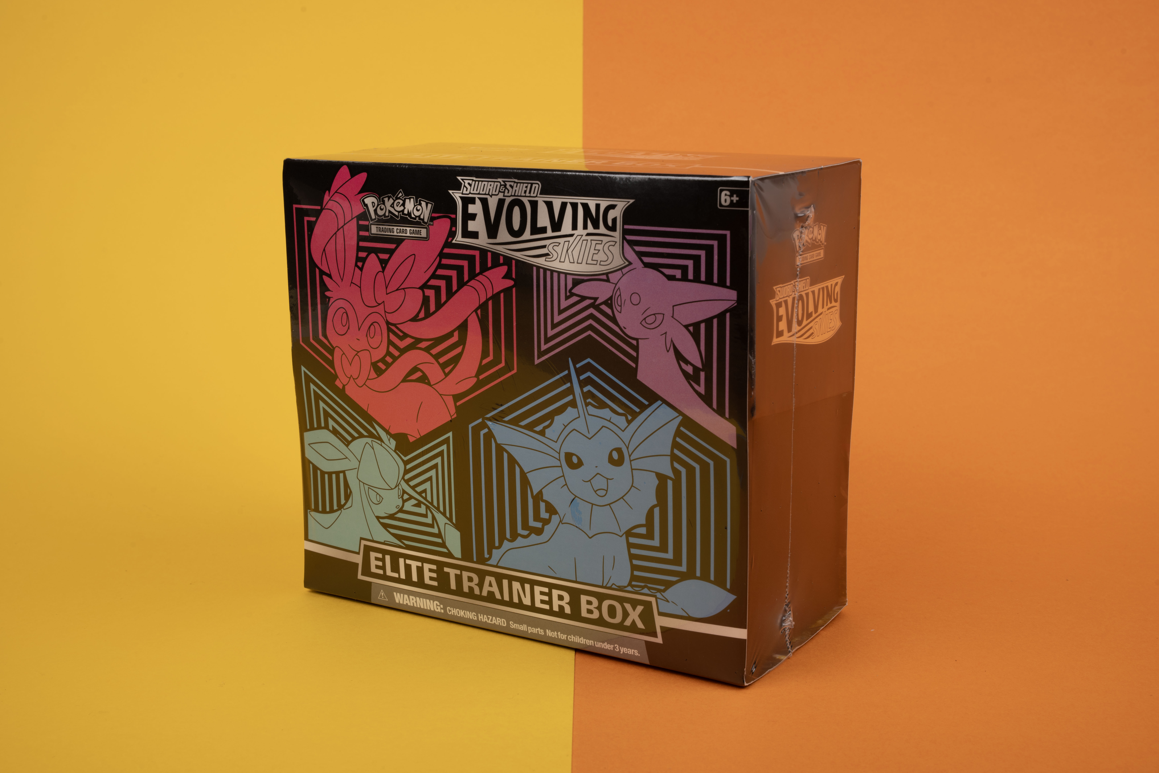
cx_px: 580
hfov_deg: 40.3
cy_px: 386
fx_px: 1581
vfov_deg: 27.5
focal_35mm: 49
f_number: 16
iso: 50
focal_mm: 49.1
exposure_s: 1/4
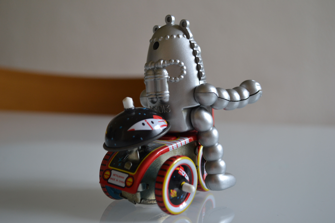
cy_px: 112
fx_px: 447
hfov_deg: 41.1
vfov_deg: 28.1
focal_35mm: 48
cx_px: 168
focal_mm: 32
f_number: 4.8
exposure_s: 1/30
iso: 400
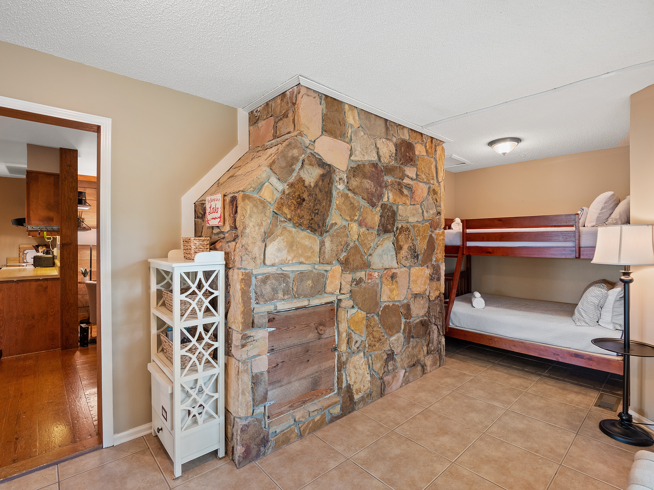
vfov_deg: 78.1
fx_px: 302
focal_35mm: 16
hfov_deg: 94.5
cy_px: 245
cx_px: 327
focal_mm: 8
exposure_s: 1/5
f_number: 4
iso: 400
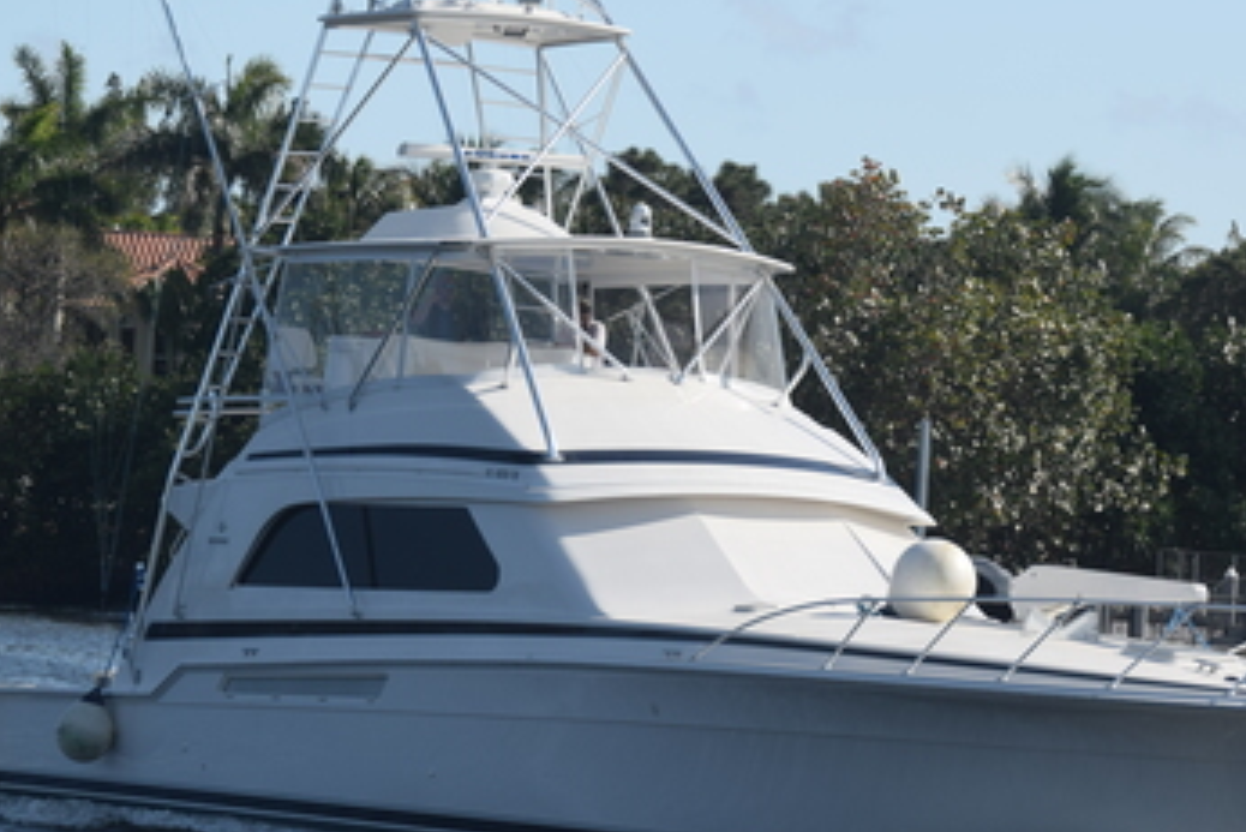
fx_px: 8102
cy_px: 360
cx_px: 713
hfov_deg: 8.8
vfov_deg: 5.9
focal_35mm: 234
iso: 200
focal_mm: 90
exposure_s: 1/640
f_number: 6.3
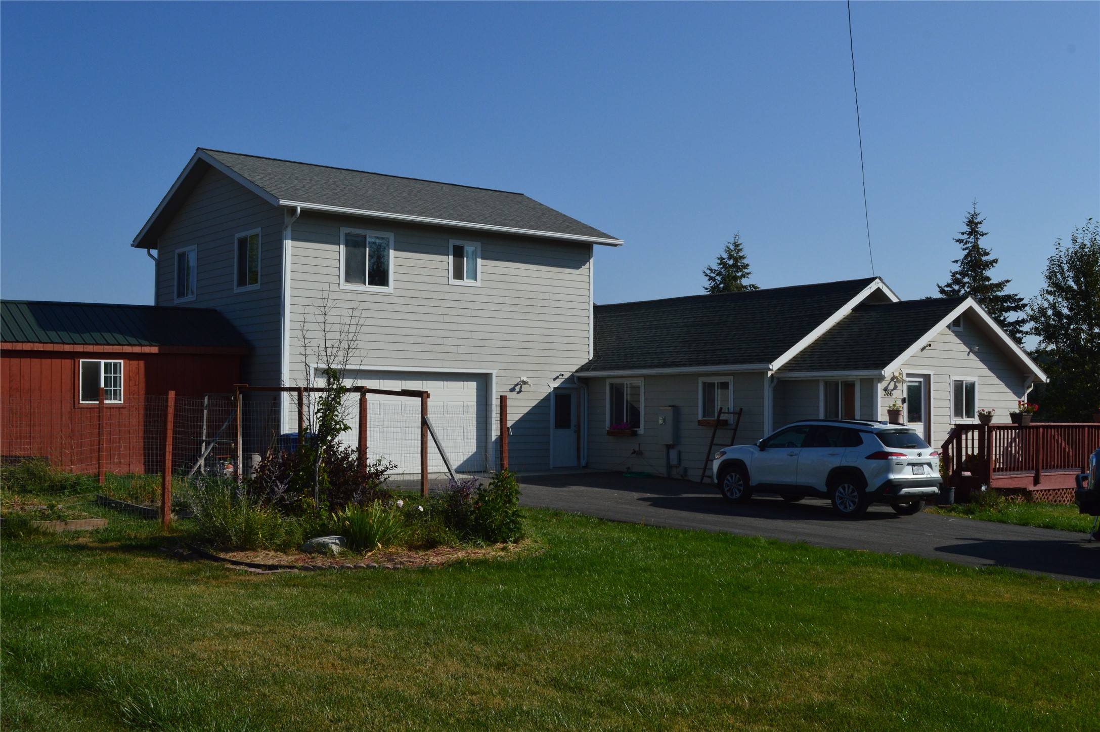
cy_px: 366
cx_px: 550
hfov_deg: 49.6
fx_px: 1191
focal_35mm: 39
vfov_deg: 34.1
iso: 400
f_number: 11
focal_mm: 26
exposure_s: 1/500
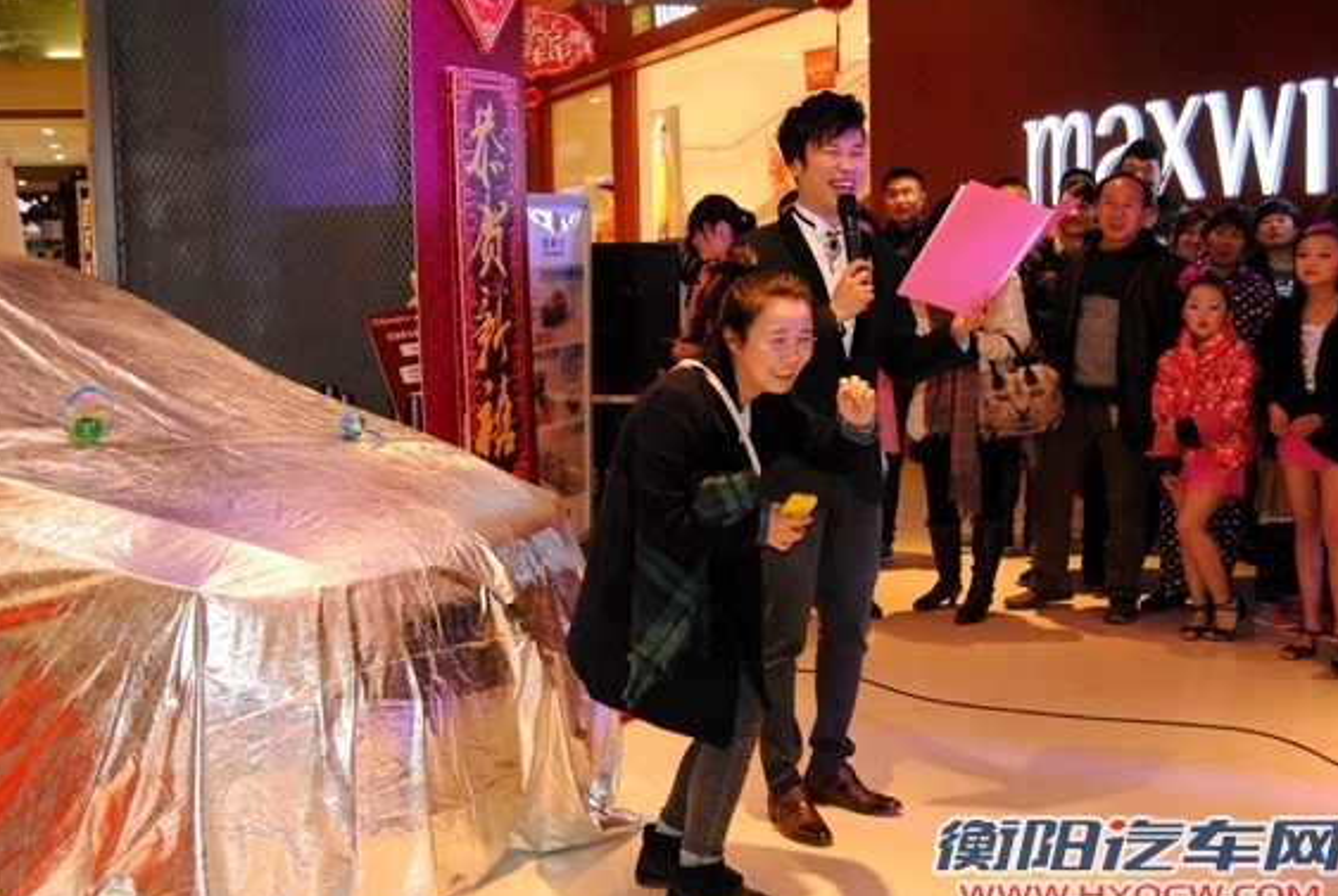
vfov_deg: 28.2
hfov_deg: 41.1
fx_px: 1786
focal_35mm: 48
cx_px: 656
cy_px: 454
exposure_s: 1/200
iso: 1600
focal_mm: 30
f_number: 5.6
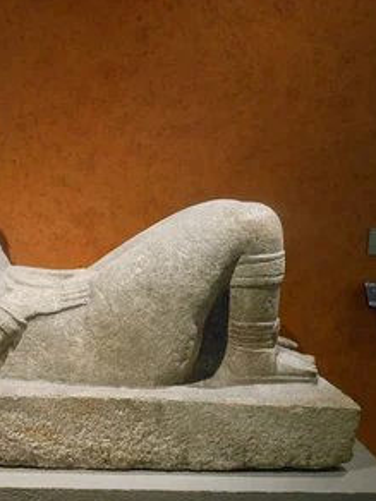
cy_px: 252
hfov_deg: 27.8
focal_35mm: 52
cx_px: 108
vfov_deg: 36.8
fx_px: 753
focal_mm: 6.8
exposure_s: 1/15
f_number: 3.6
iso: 400
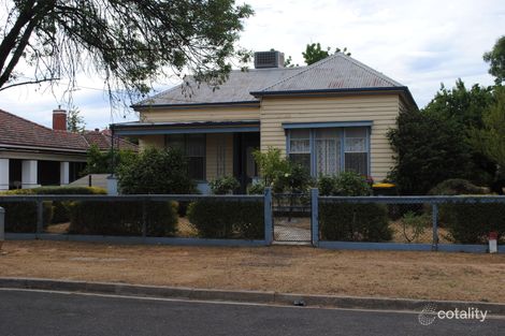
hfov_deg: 45.0
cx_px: 252
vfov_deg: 30.8
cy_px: 168
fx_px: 610
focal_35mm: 44
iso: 100
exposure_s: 1/200
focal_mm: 29
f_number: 8
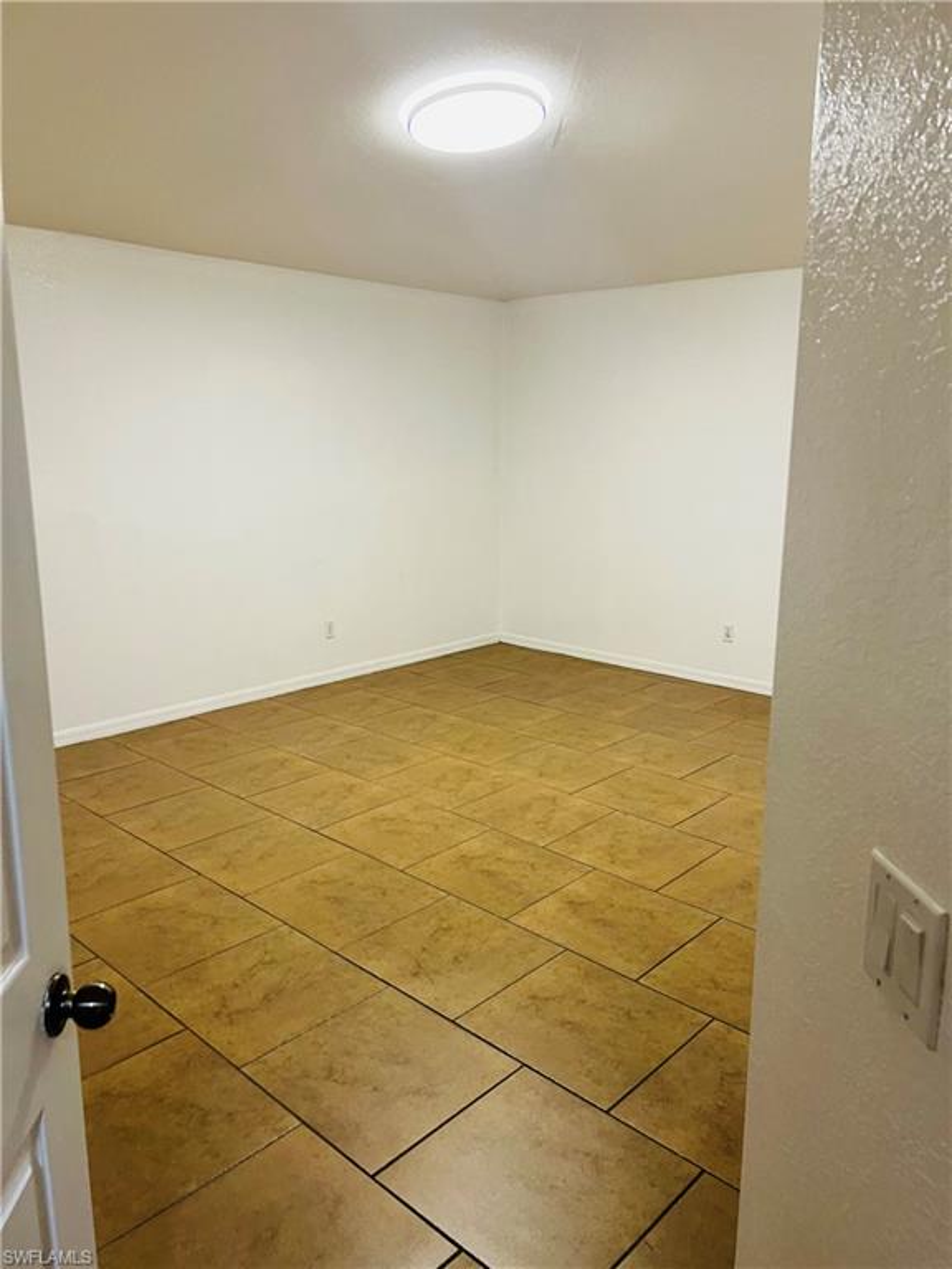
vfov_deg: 67.3
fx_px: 953
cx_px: 476
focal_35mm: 26
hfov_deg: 53.1
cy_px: 634
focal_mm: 5.7
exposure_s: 1/63
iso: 125
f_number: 1.5
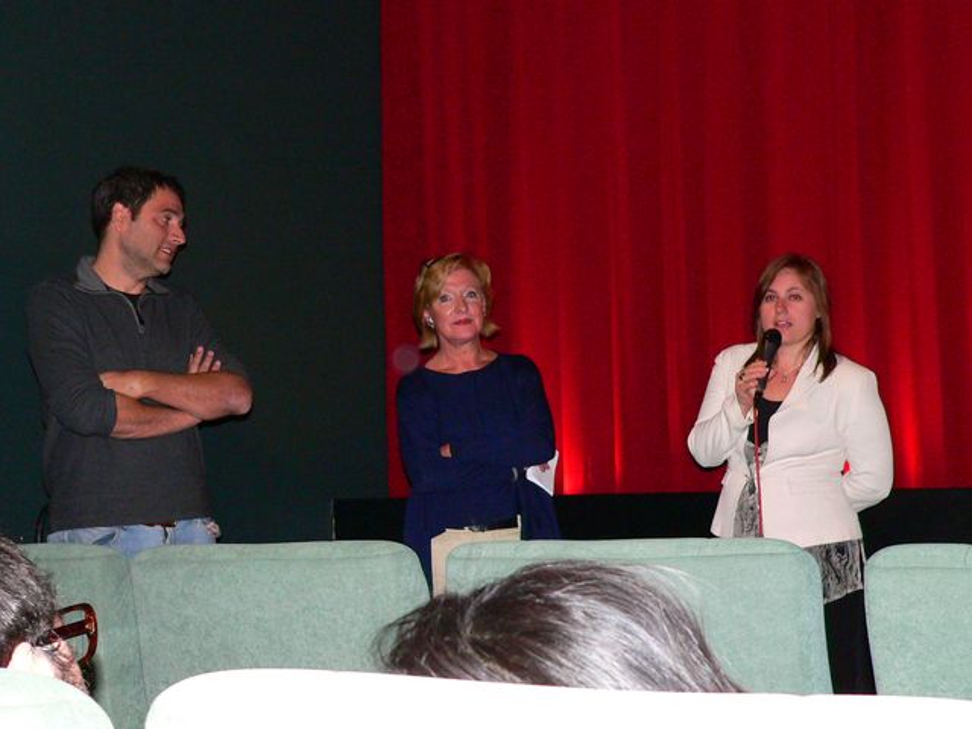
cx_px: 486
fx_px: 1601
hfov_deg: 33.8
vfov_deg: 25.7
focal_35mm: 57
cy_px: 364
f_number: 2.8
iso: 400
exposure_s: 1/60
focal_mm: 9.6
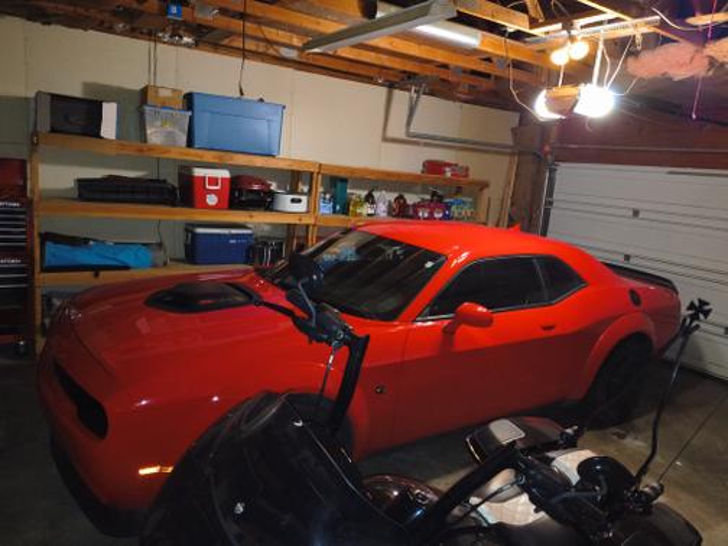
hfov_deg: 69.4
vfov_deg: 54.9
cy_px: 273
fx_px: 526
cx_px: 364
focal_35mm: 25
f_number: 1.7
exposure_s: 1/33.3
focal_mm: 4.68
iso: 3127
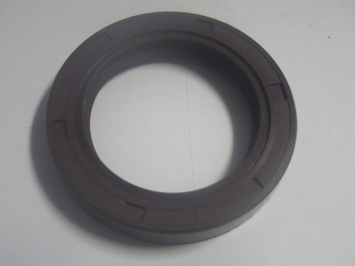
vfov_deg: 28.6
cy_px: 133
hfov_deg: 37.5
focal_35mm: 51
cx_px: 178
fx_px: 523
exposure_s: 1/60
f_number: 4.4
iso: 800
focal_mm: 9.1
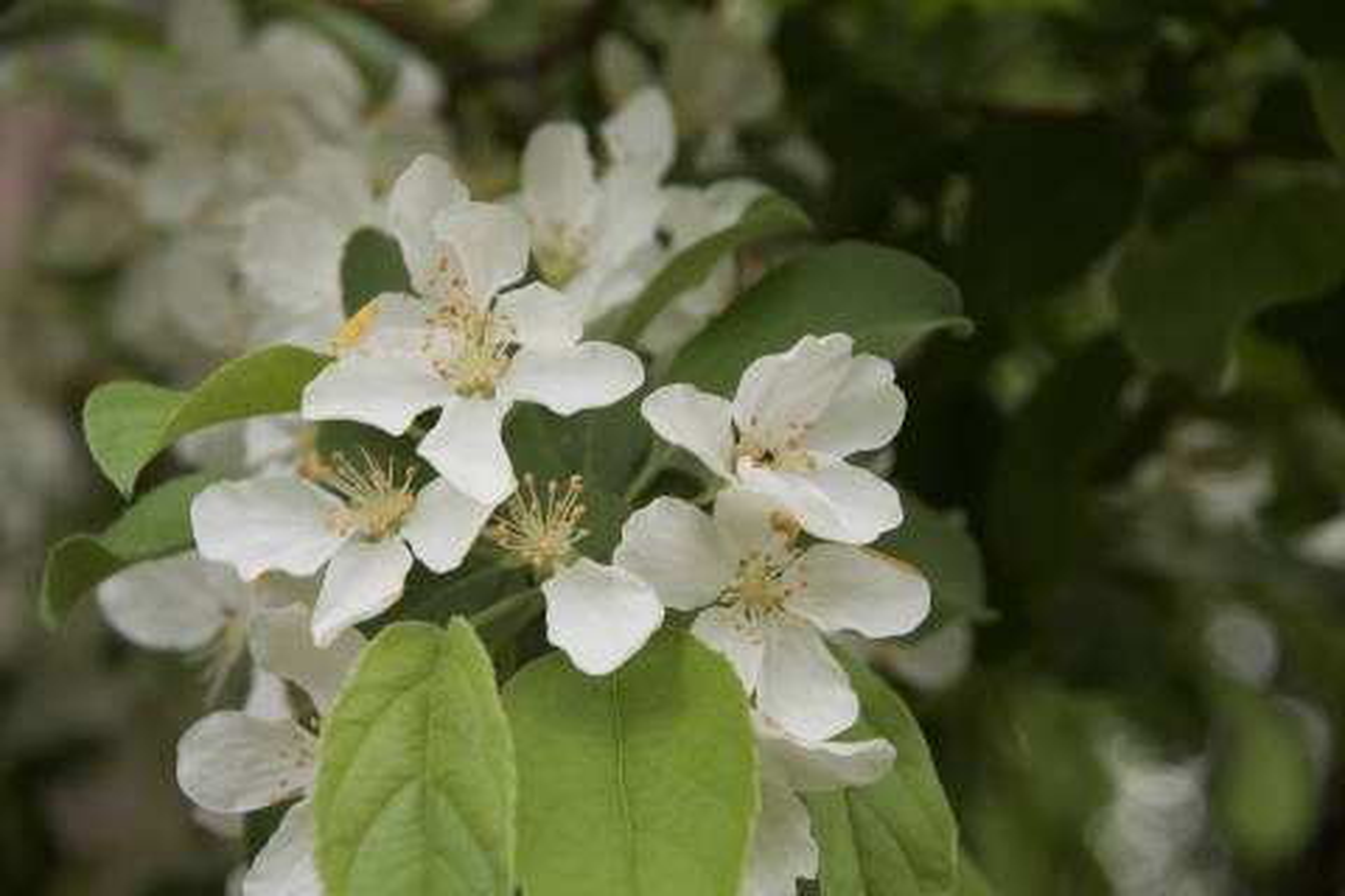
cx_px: 672
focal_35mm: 112
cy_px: 448
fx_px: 4203
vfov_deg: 12.2
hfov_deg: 18.2
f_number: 7.1
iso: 250
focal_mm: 75
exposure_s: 1/40
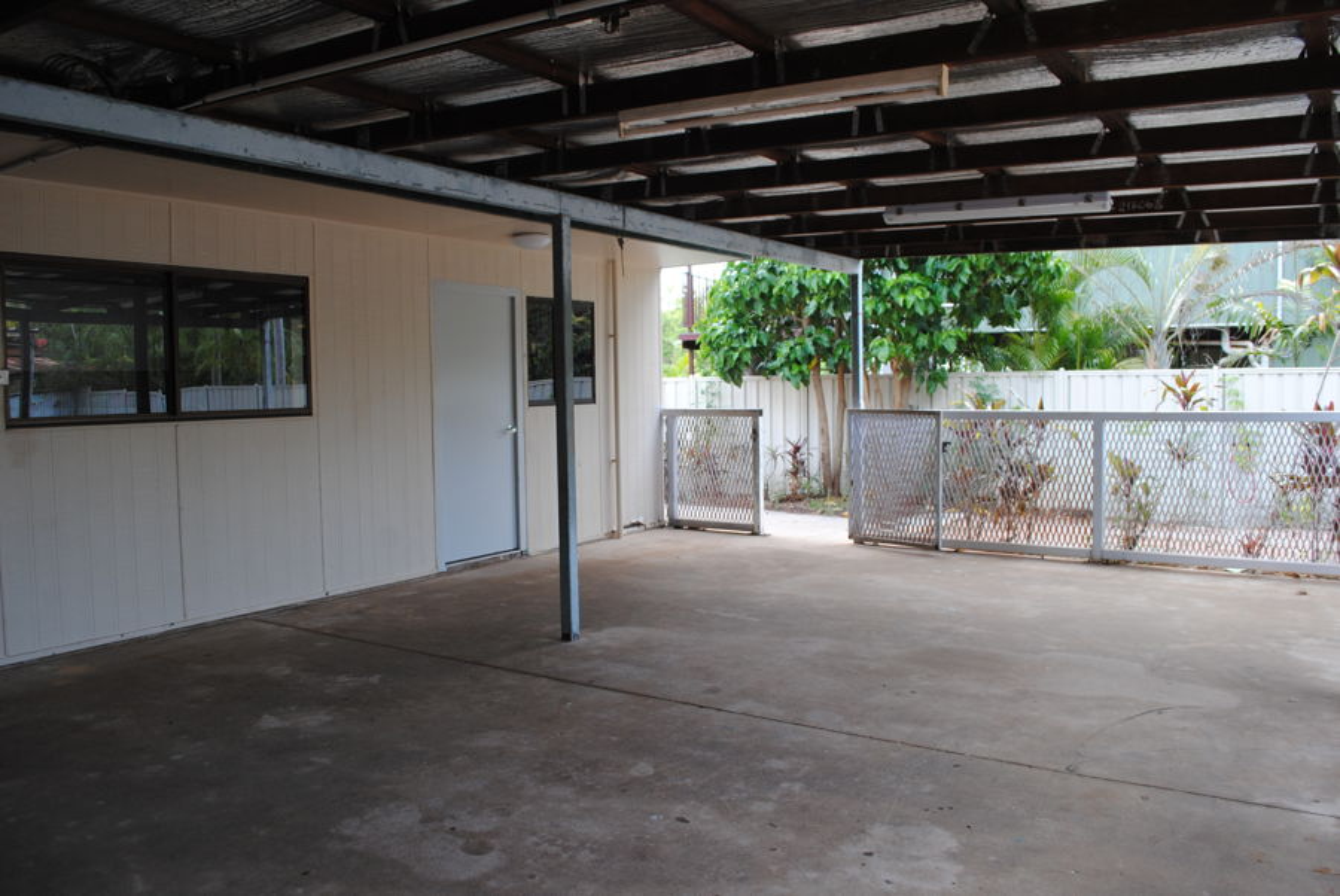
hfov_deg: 67.3
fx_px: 1006
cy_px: 448
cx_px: 670
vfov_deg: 48.0
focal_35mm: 27
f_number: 5
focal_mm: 18
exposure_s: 1/100
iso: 200
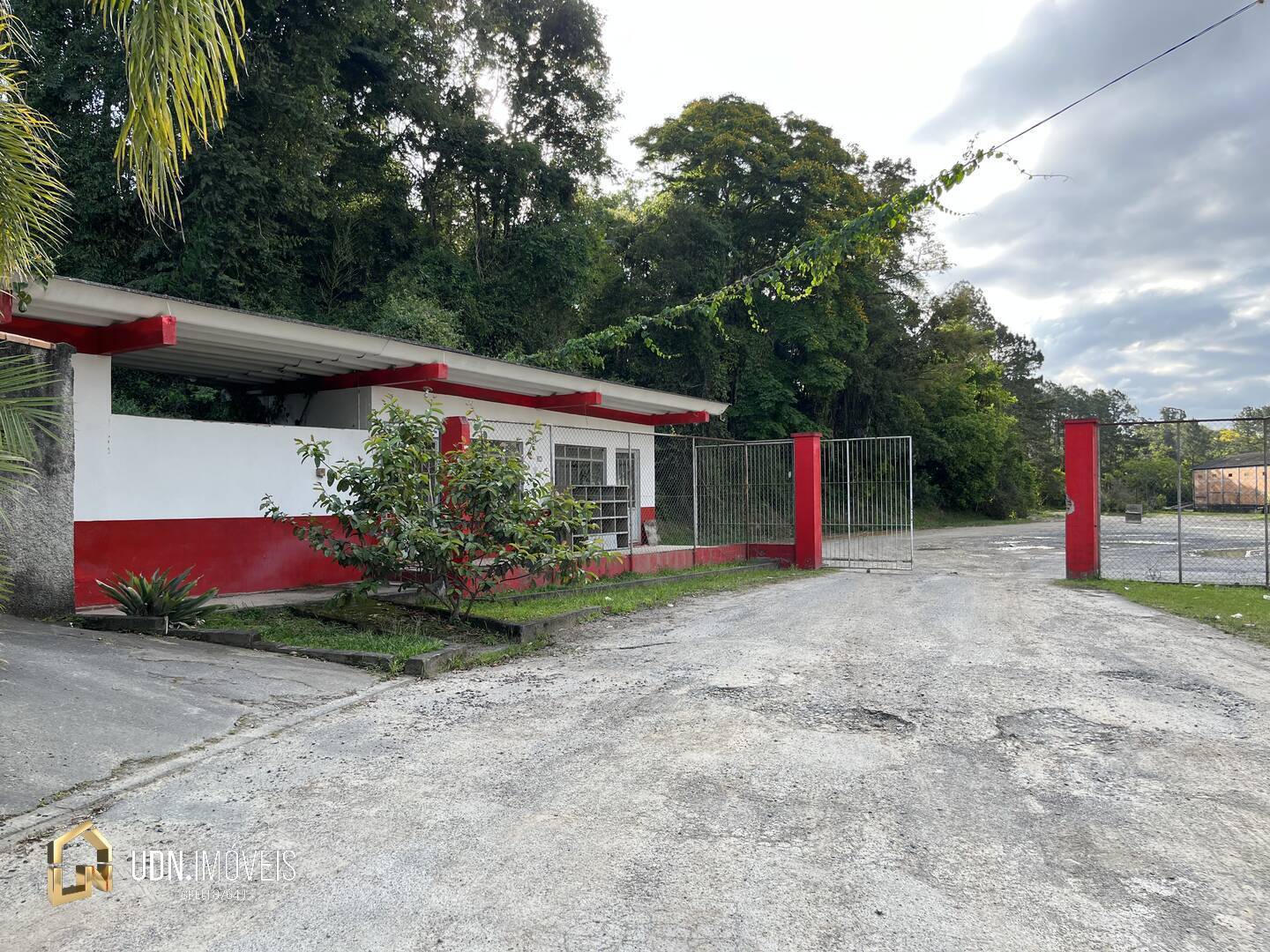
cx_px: 635
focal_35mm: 26
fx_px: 954
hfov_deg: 67.3
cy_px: 476
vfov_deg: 53.1
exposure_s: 1/742
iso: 50
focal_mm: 5.1
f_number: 1.6
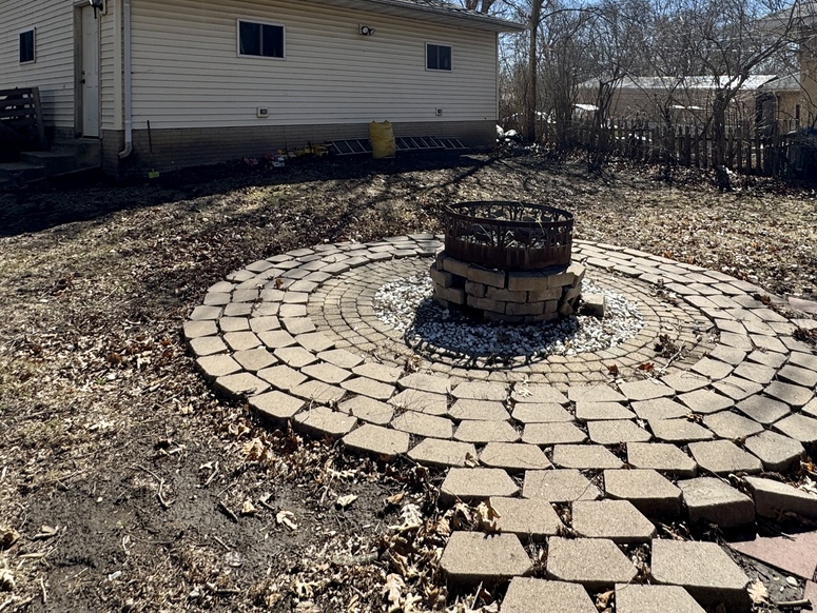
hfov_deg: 67.2
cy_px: 118
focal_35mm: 26
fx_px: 614
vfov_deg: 49.8
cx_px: 428
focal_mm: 2.22
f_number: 2.2
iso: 50
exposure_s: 1/1420
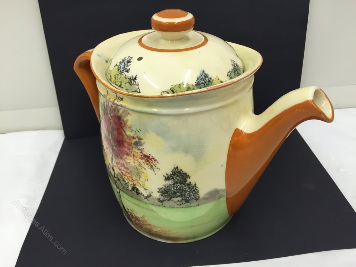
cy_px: 134
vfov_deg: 48.2
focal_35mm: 29
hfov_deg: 61.7
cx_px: 178
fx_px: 298
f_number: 2.2
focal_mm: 4.15
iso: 40
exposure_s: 1/33
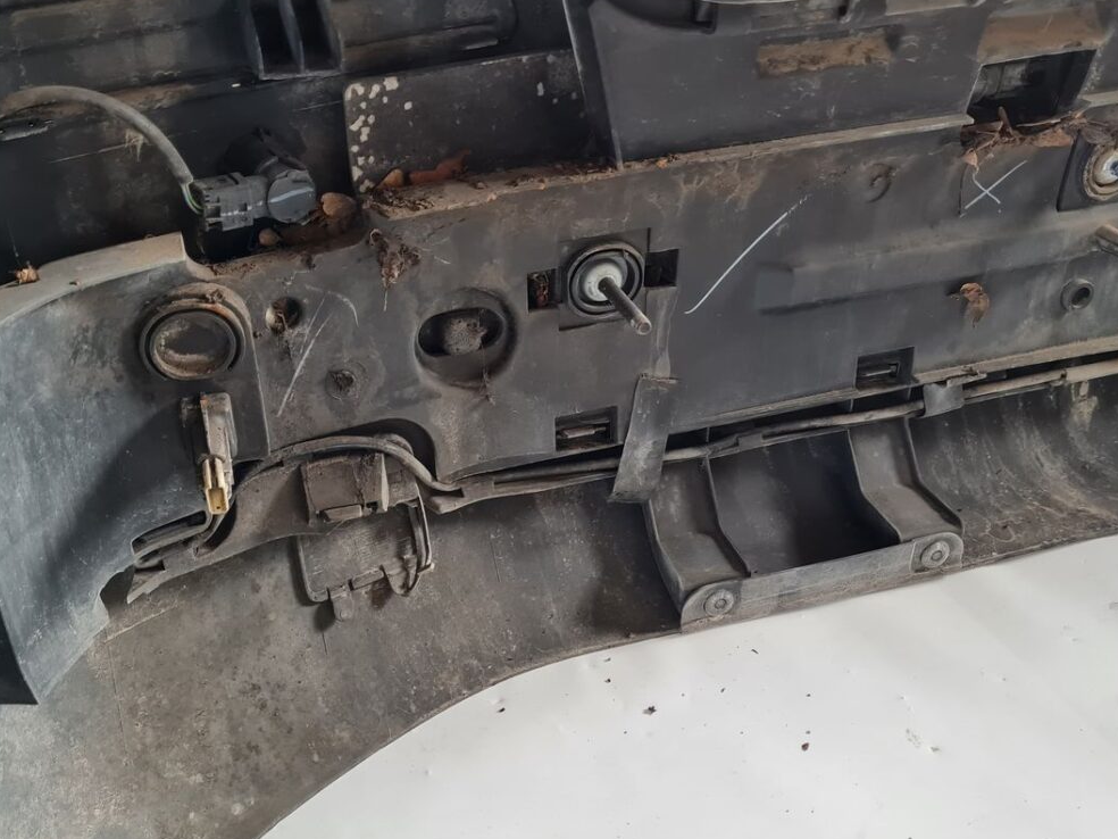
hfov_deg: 50.0
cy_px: 515
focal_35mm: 37
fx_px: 1195
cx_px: 483
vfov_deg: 38.5
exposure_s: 1/100
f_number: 1.8
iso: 250
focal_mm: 5.4
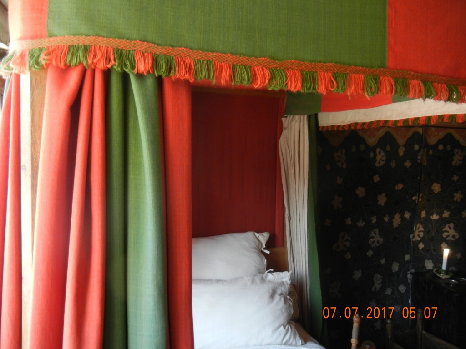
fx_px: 404
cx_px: 233
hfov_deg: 60.0
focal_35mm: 30
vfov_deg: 46.8
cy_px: 174
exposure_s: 1/30
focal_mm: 5.4
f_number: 3.5
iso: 322
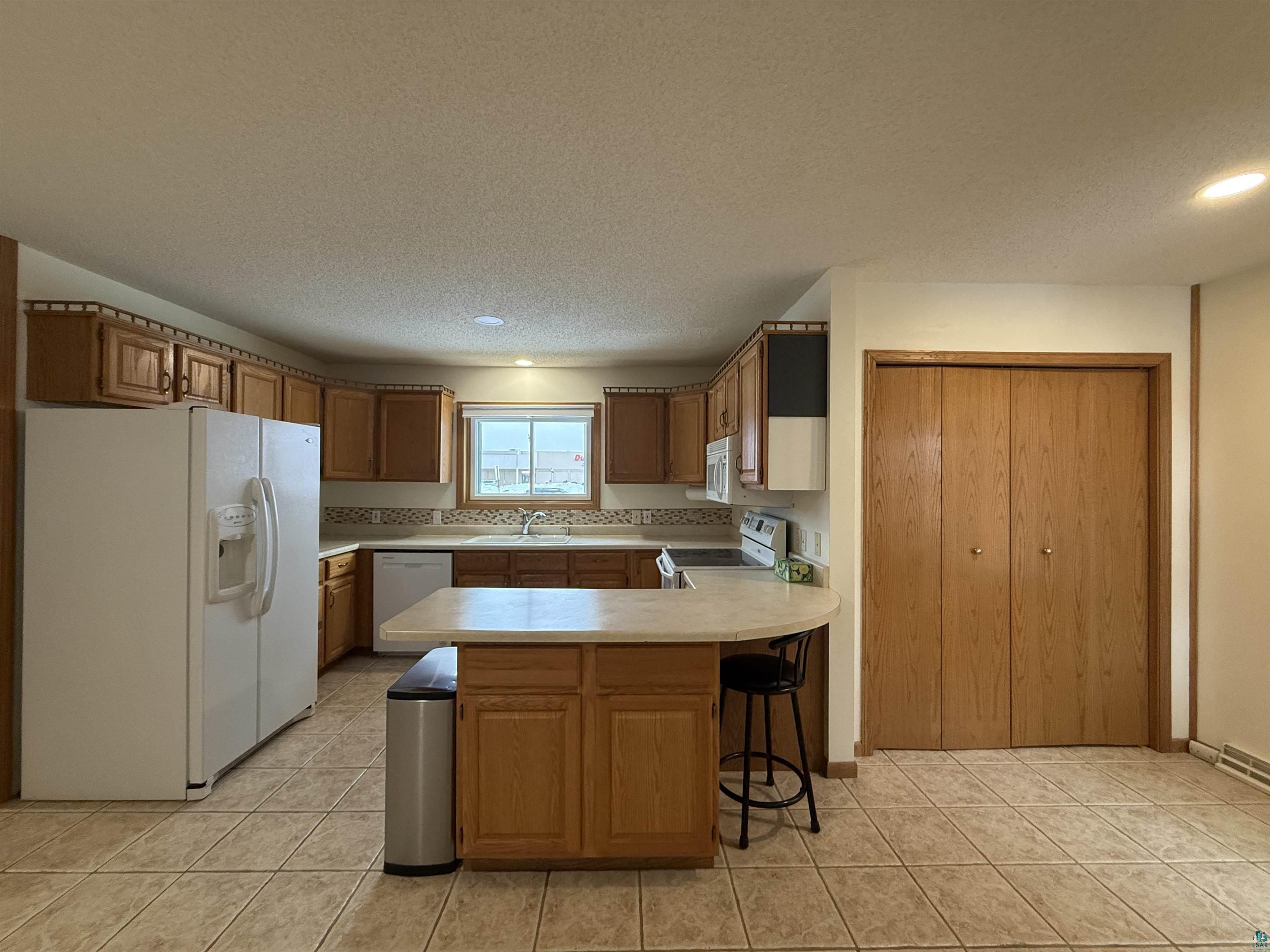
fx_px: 514
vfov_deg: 85.7
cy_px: 476
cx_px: 635
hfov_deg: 102.1
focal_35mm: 14
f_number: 2.2
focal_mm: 2.22
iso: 320
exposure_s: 1/120
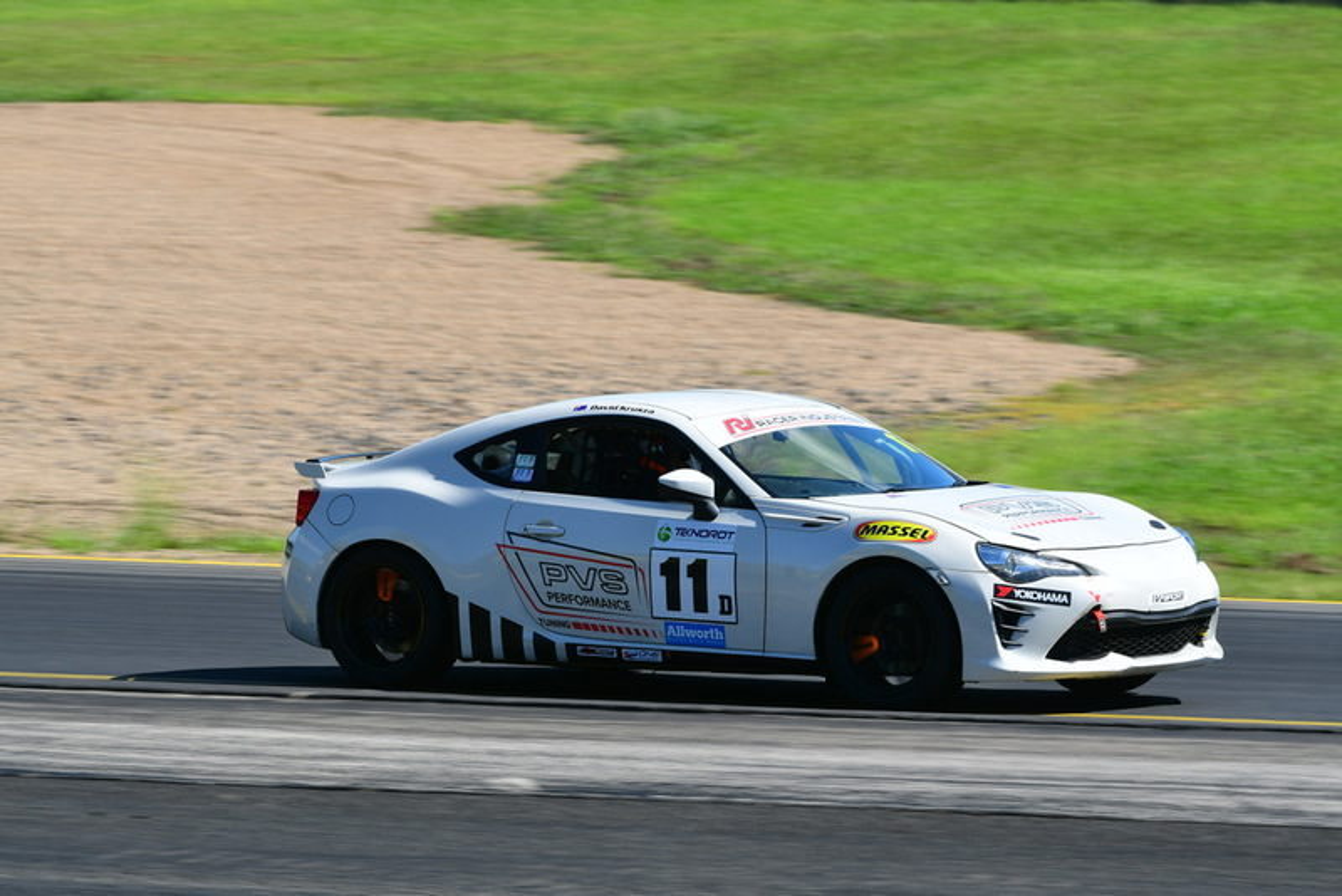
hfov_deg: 6.9
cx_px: 671
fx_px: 11187
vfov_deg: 4.6
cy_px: 448
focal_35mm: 300
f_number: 11
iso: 200
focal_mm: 200
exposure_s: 1/250
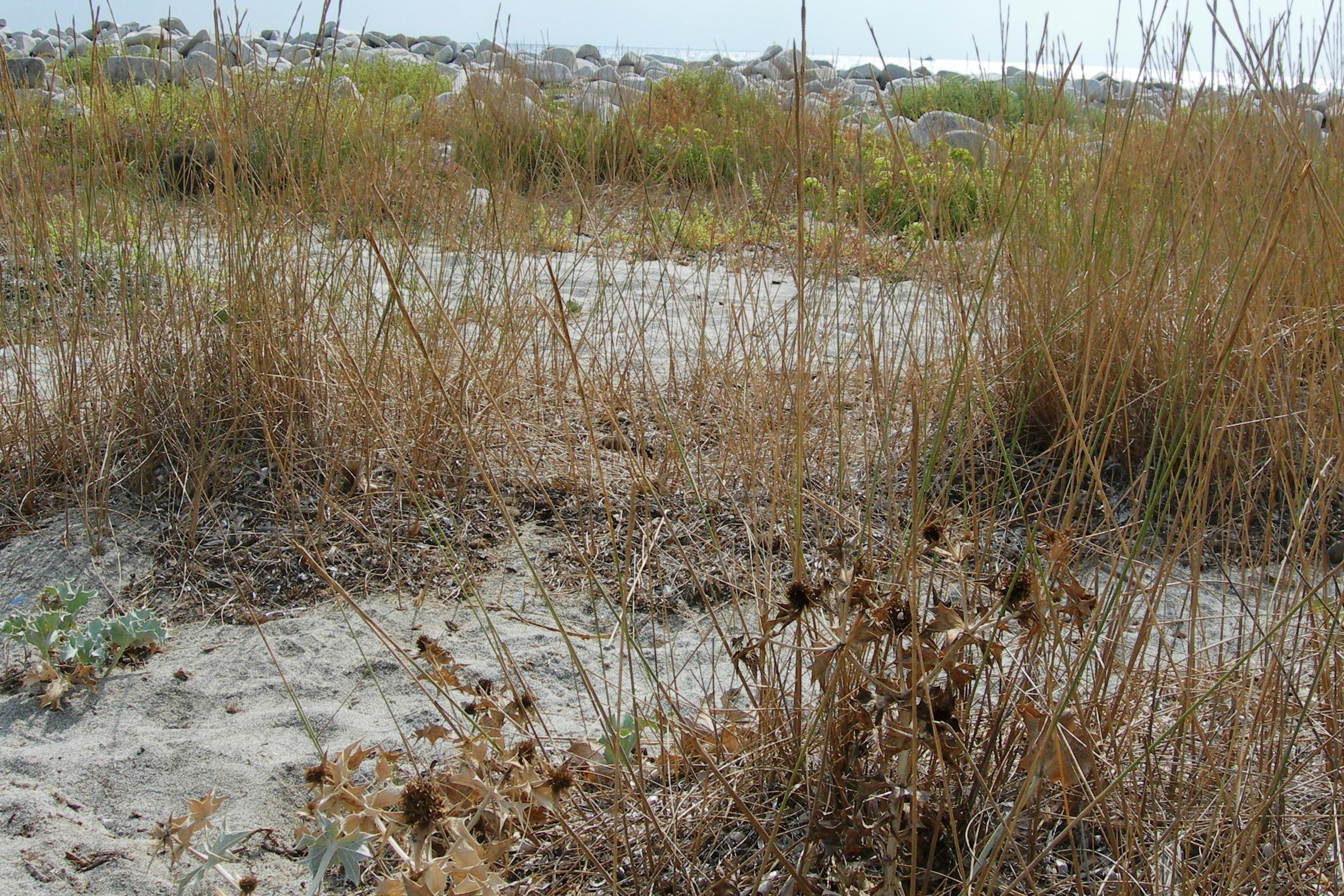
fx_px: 1792
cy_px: 377
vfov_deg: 28.0
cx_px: 689
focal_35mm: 48
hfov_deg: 41.1
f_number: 4.8
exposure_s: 1/570
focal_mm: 7.8
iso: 50
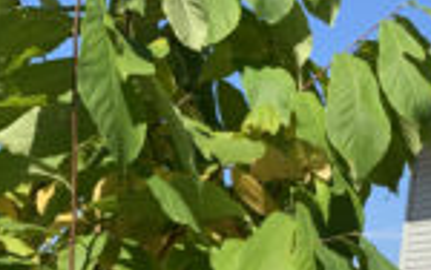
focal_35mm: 77
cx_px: 185
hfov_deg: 26.8
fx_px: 905
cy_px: 485
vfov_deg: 14.8
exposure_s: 1/1220
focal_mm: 4.25
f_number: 1.8
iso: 25
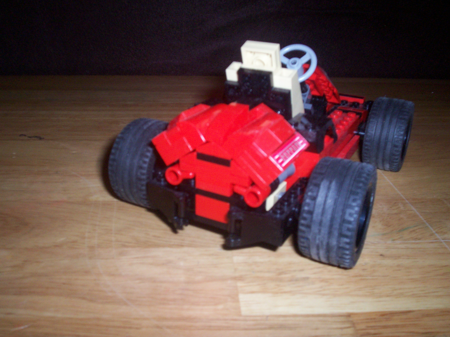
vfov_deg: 38.7
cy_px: 168
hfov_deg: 50.1
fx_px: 481
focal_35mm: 37
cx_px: 219
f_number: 4.5
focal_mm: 5.9
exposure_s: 1/64
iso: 140
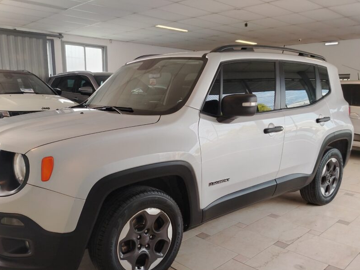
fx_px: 322
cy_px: 172
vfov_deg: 45.0
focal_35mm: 31
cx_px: 162
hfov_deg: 58.2
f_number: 1.75
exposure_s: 1/100
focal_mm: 5.25
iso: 275
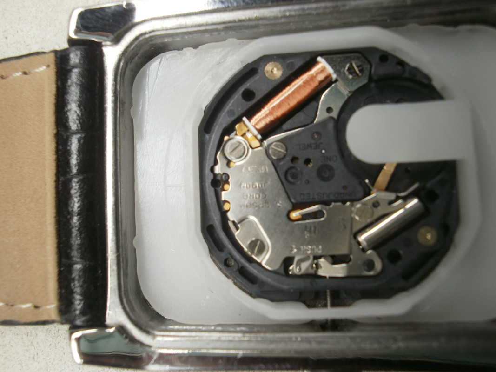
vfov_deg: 45.4
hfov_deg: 58.4
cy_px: 186
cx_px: 248
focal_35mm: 31
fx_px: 444
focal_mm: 5.45
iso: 100
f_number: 2.9
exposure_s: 1/60
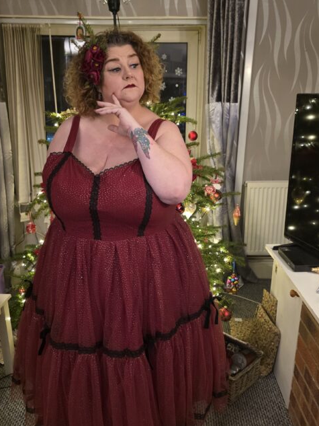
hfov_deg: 45.4
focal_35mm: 31
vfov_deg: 58.3
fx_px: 381
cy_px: 221
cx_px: 165
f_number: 1.7
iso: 800
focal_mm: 6.3
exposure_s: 1/31.8
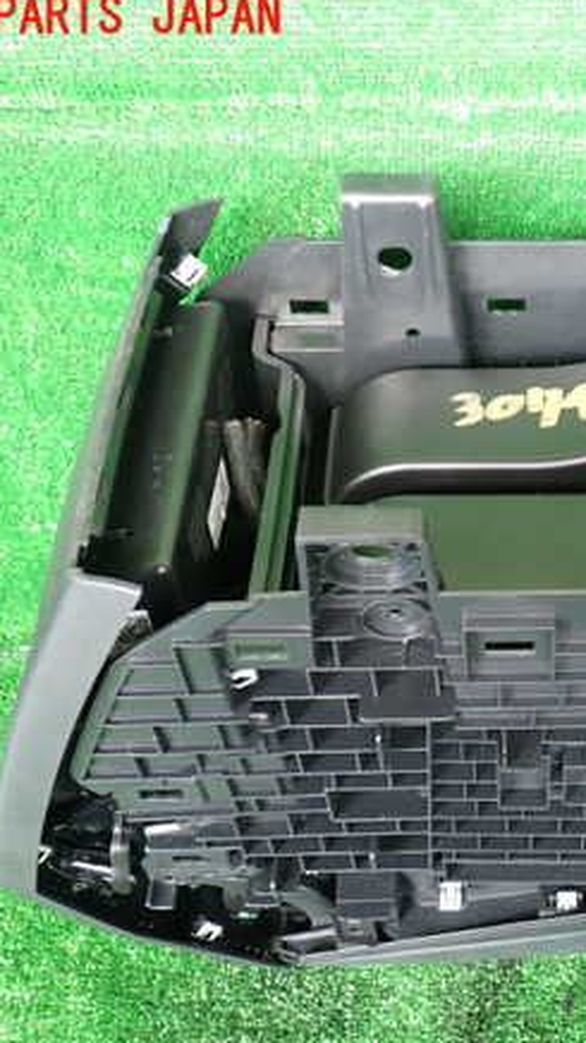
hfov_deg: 25.4
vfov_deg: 45.5
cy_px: 526
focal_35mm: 45
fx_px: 1244
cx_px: 564
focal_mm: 5.4
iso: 200
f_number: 2.3
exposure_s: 1/50
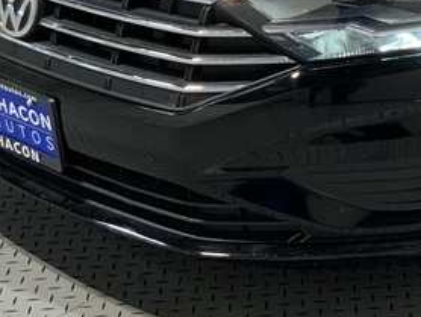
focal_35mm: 100
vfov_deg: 14.4
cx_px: 459
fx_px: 1217
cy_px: -55
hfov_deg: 18.9
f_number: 1.8
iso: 64
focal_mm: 3
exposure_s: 1/60
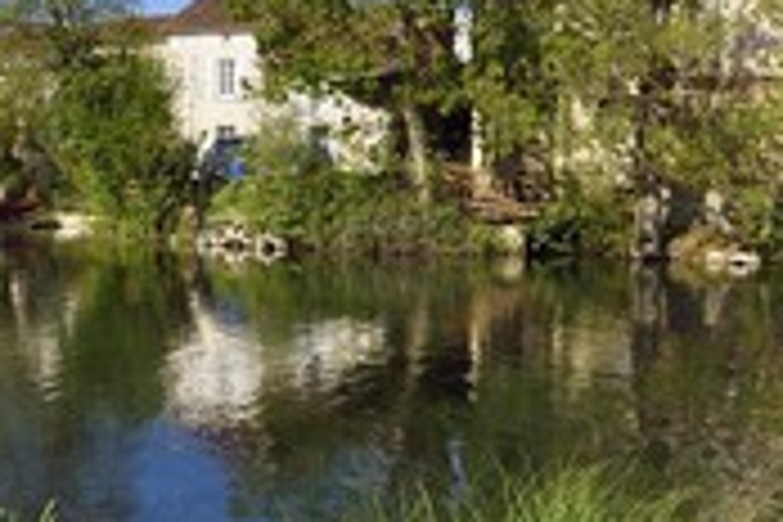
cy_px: 184
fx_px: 1261
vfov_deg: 23.3
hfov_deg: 34.5
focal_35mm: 58
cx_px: 380
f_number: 11
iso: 200
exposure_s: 1/320
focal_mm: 24
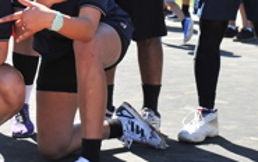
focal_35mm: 131
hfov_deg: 15.8
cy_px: -40
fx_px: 922
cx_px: 50
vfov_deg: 9.9
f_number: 3.5
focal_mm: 35
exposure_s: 1/2000
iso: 400
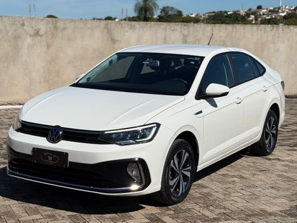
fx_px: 412
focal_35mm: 48
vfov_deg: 30.3
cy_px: 112
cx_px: 148
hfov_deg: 39.6
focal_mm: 6.76
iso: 50
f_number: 1.78
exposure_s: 1/13333
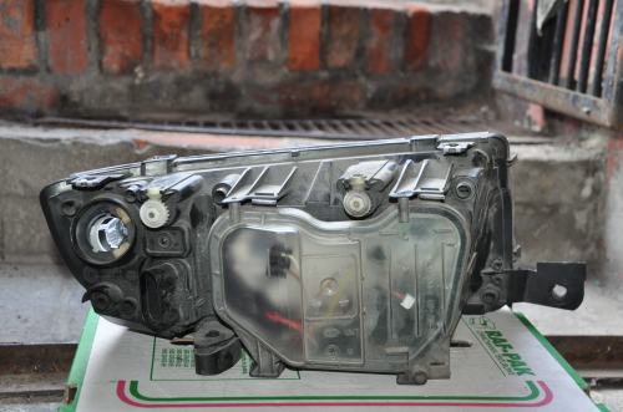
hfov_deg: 39.0
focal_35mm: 51
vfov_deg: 26.4
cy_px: 206
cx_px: 312
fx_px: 881
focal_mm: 34
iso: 800
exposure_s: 1/60
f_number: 4.2
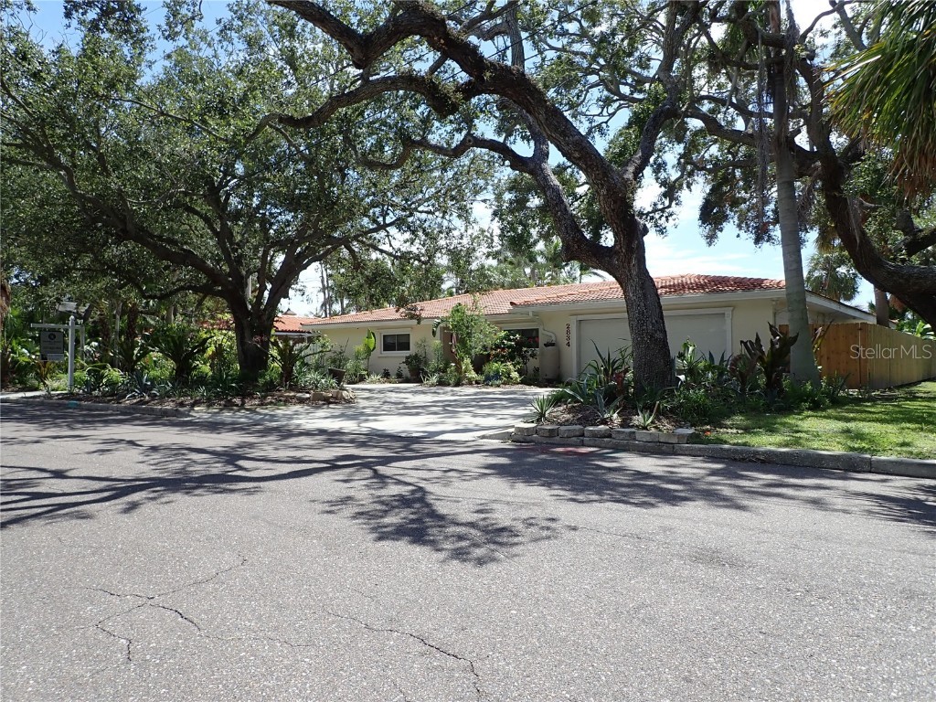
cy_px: 351
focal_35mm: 25
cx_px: 468
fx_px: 676
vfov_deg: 54.9
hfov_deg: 69.4
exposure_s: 1/800
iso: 100
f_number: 2.8
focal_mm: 4.5
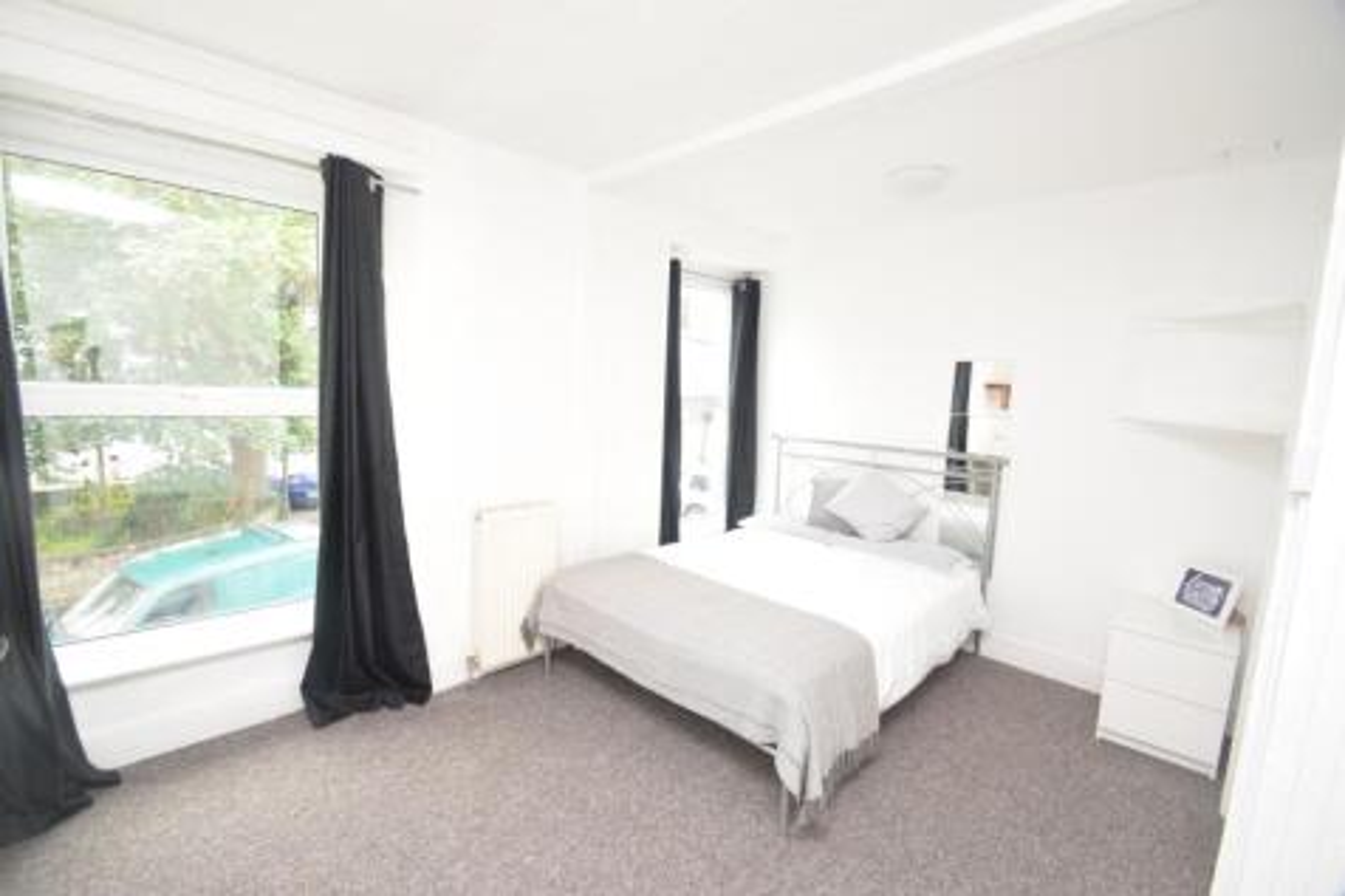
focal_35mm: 15
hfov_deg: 100.4
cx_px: 672
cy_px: 448
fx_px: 560
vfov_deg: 77.3
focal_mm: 10
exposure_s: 1/125
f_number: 5.6
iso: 720
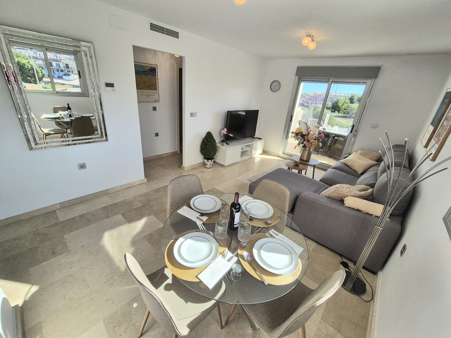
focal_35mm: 13
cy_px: 169
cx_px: 226
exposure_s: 1/769
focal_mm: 2.2
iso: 50
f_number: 2.2
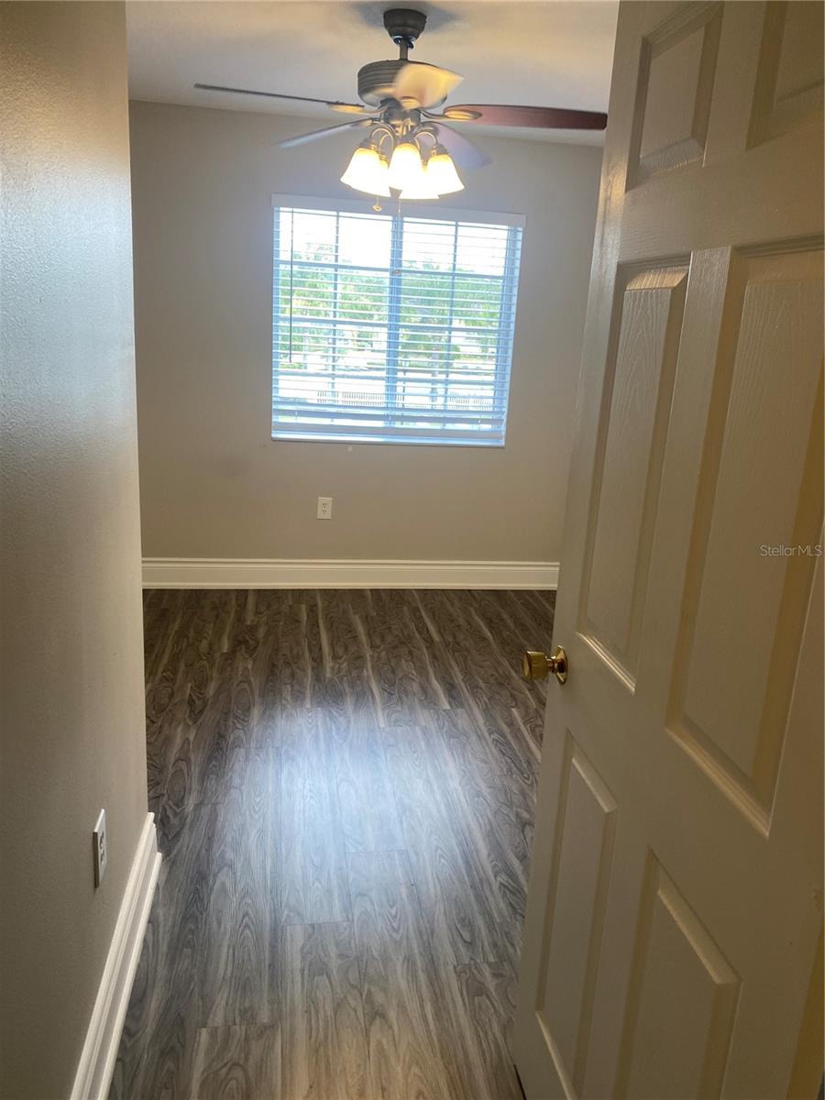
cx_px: 412
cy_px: 550
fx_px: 826
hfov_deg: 53.1
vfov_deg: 67.3
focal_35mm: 26
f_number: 1.8
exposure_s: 1/120
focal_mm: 4.25
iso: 64
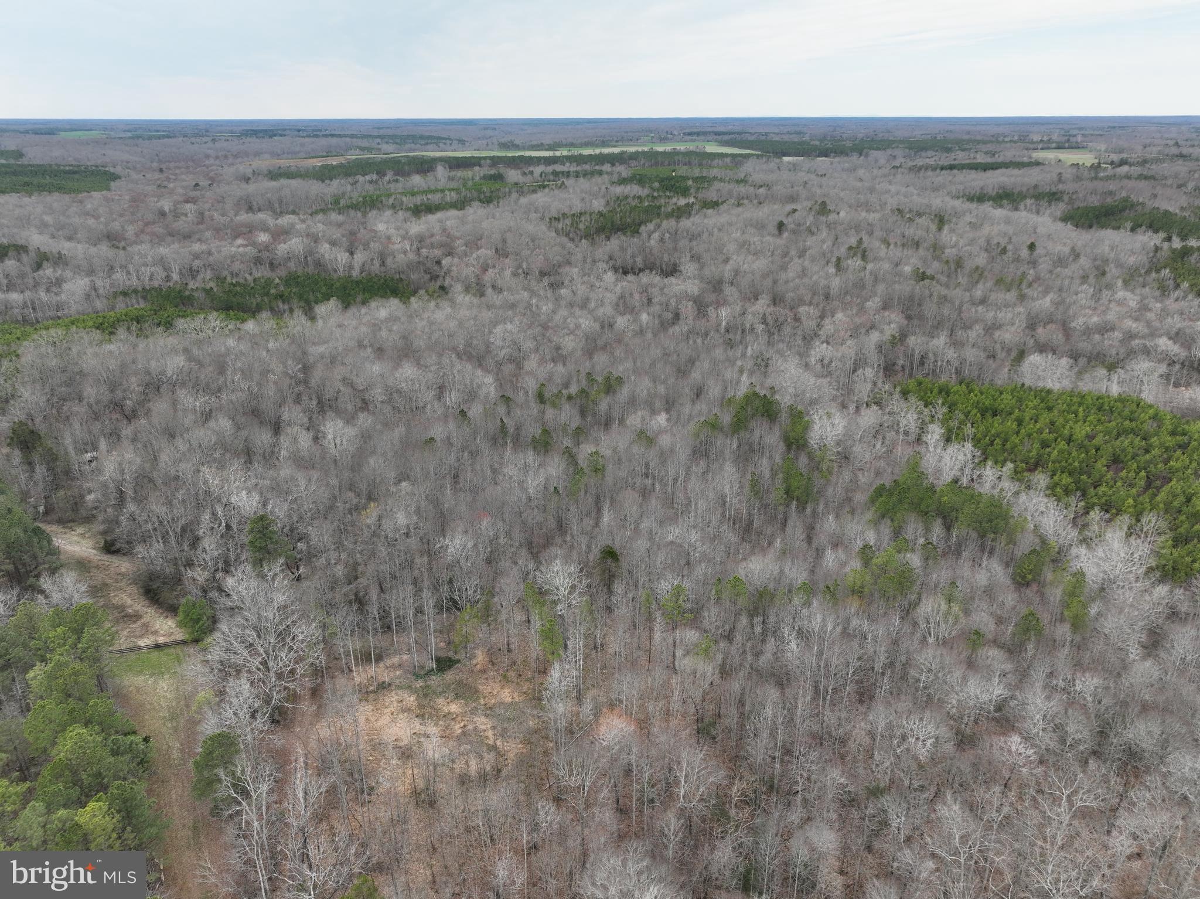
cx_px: 600
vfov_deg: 56.8
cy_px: 450
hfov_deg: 71.6
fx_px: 832
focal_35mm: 24
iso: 200
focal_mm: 12.29
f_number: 2.8
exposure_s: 1/800
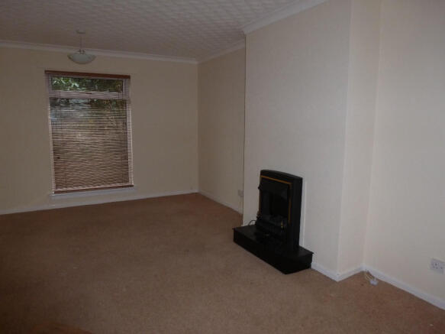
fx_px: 308
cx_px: 222
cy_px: 167
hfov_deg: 71.6
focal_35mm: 24
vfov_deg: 56.8
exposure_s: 1/60
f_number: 3.3
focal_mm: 4.3
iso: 250
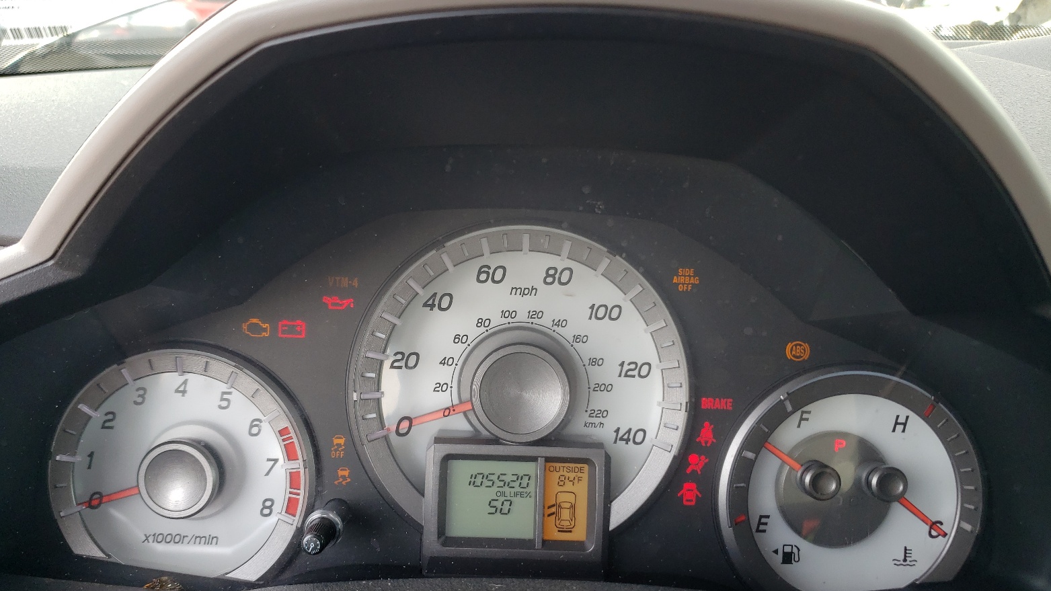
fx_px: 808
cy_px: 328
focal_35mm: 29
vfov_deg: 40.1
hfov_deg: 66.1
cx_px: 516
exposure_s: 1/169
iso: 50
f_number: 1.5
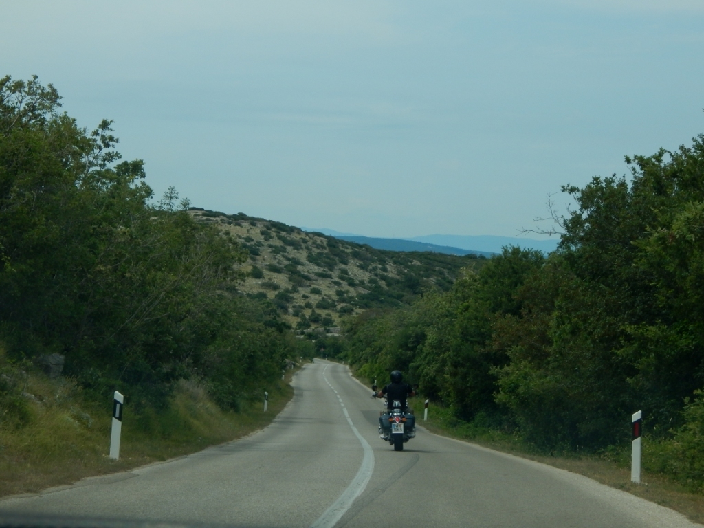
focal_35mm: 75
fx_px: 1525
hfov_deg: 26.0
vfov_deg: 19.6
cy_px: 264
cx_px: 352
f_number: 4.2
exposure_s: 1/1250
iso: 125
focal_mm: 13.5
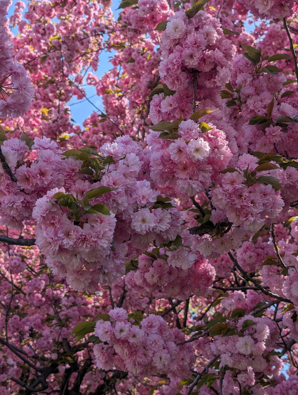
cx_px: 149
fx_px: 561
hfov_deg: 29.8
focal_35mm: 49
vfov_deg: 38.9
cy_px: 198
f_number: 1.68
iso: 18
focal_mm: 6.9
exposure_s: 1/816
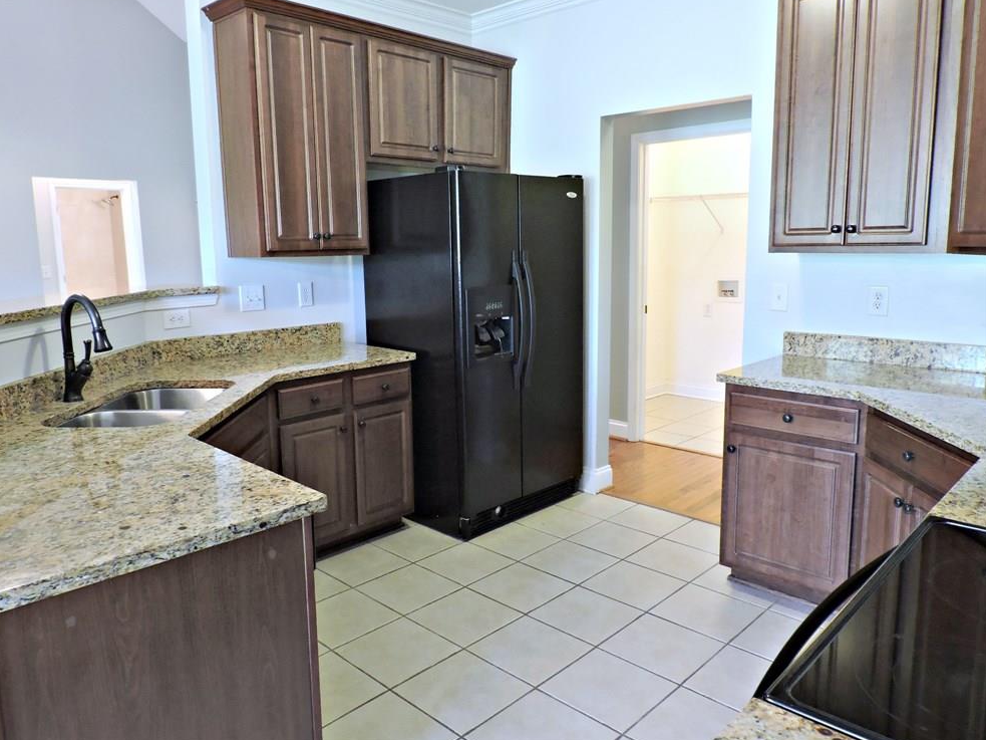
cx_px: 478
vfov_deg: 54.9
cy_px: 360
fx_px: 712
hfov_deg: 69.4
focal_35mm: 25
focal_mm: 4.3
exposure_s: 1/15
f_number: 3
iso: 400
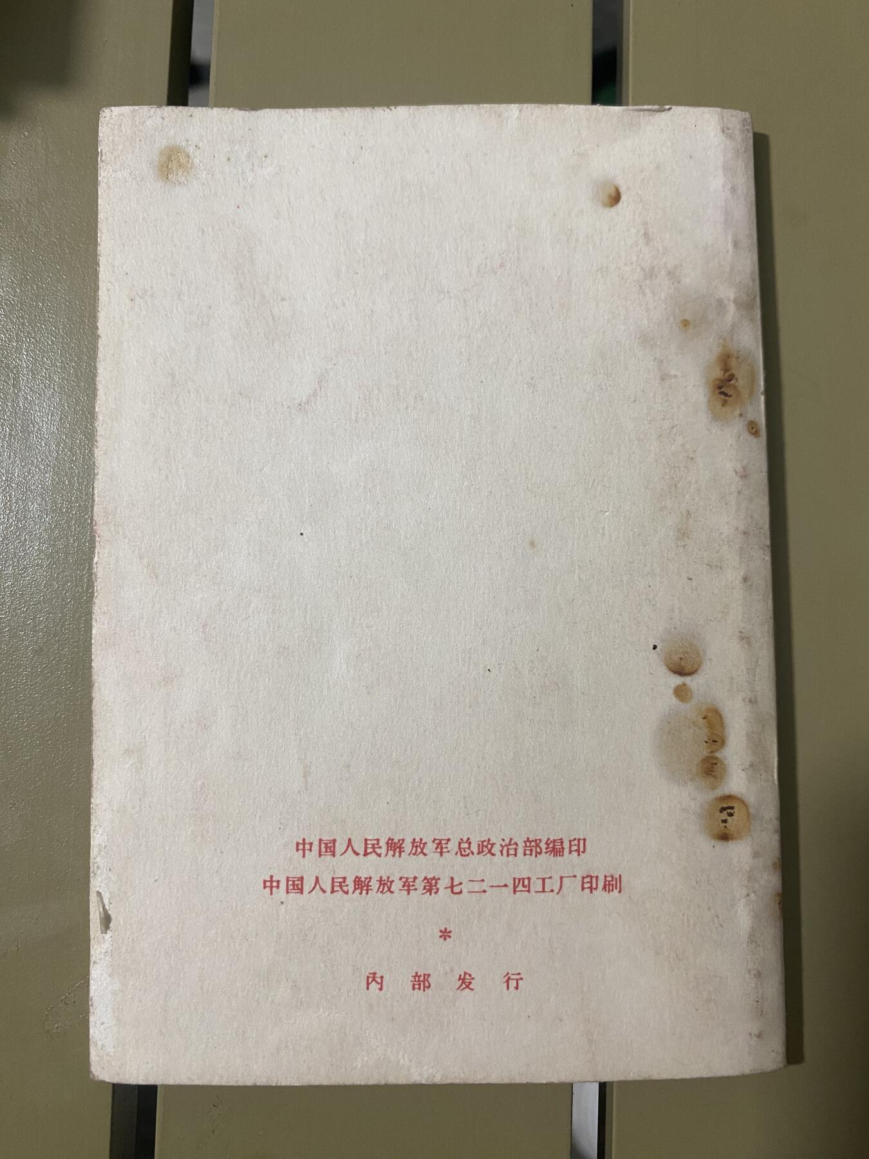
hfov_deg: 53.1
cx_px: 434
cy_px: 580
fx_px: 870
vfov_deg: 67.3
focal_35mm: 26
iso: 100
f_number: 1.8
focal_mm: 4.25
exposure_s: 1/50
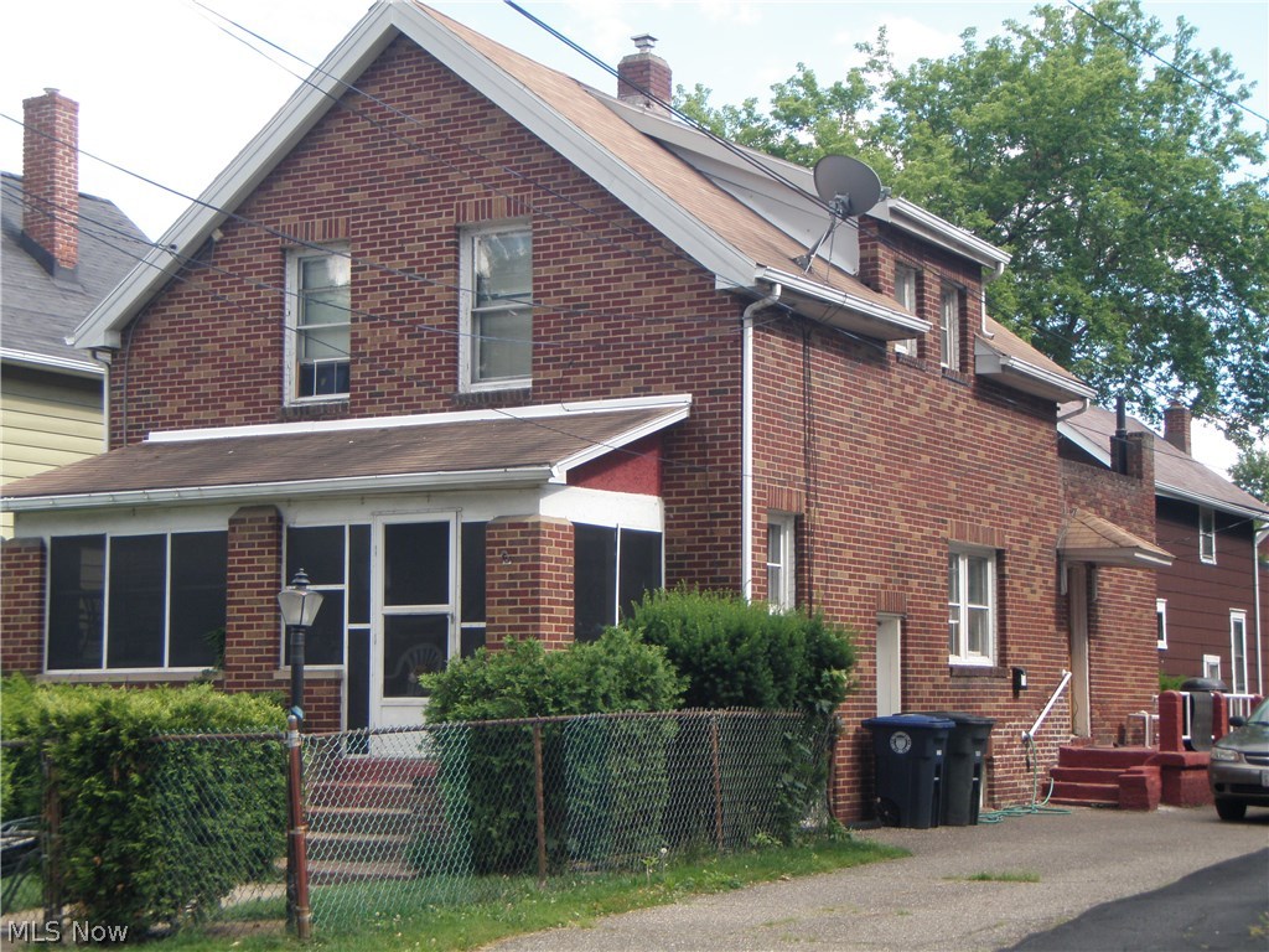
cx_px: 634
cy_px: 476
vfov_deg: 22.9
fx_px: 2346
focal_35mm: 64
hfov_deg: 30.3
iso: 80
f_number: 4.5
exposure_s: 1/125
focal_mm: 11.45
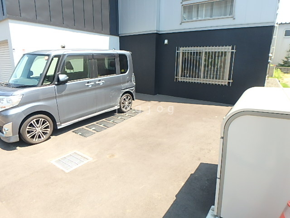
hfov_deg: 79.0
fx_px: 176
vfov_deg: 63.4
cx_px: 145
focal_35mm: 21
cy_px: 109
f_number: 3.5
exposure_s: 1/250
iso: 125
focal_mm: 3.7
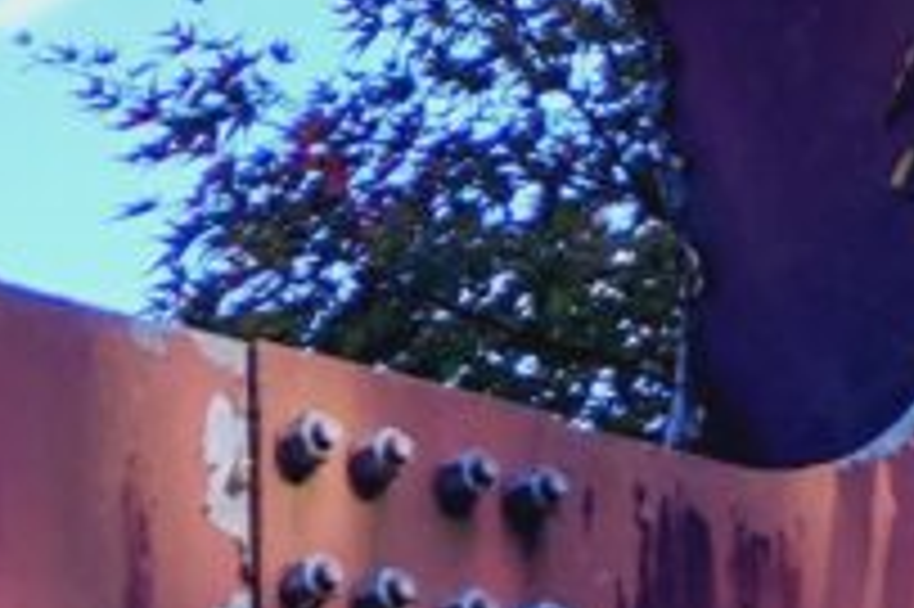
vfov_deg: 7.3
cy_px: 1901
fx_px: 4160
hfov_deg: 11.0
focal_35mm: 164
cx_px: -1126
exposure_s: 1/213
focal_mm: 4.6
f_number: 2
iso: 50
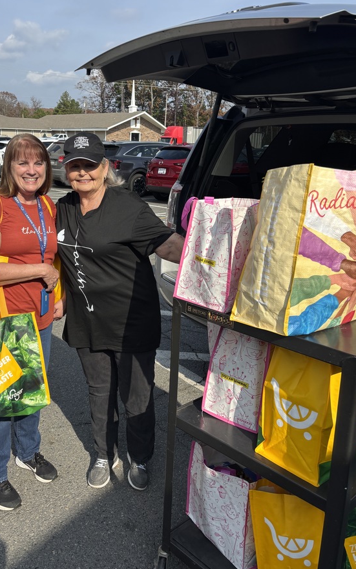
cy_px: 261
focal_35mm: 32
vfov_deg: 59.6
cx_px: 127
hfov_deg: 39.1
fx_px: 497
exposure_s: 1/3205
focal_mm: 5.96
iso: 50
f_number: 1.6
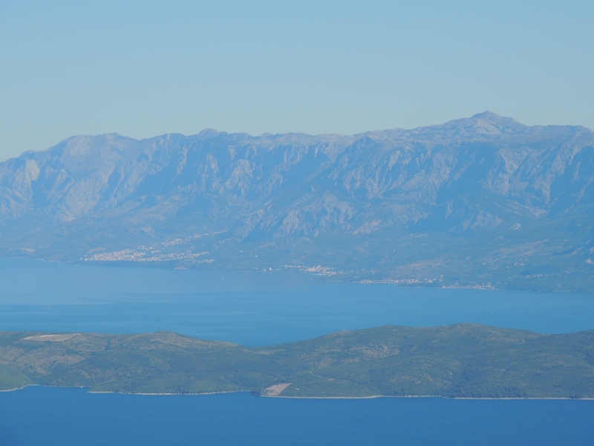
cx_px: 297
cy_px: 223
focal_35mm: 185
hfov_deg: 10.7
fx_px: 3175
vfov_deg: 8.0
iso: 100
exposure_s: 1/800
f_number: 4.6
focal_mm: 33
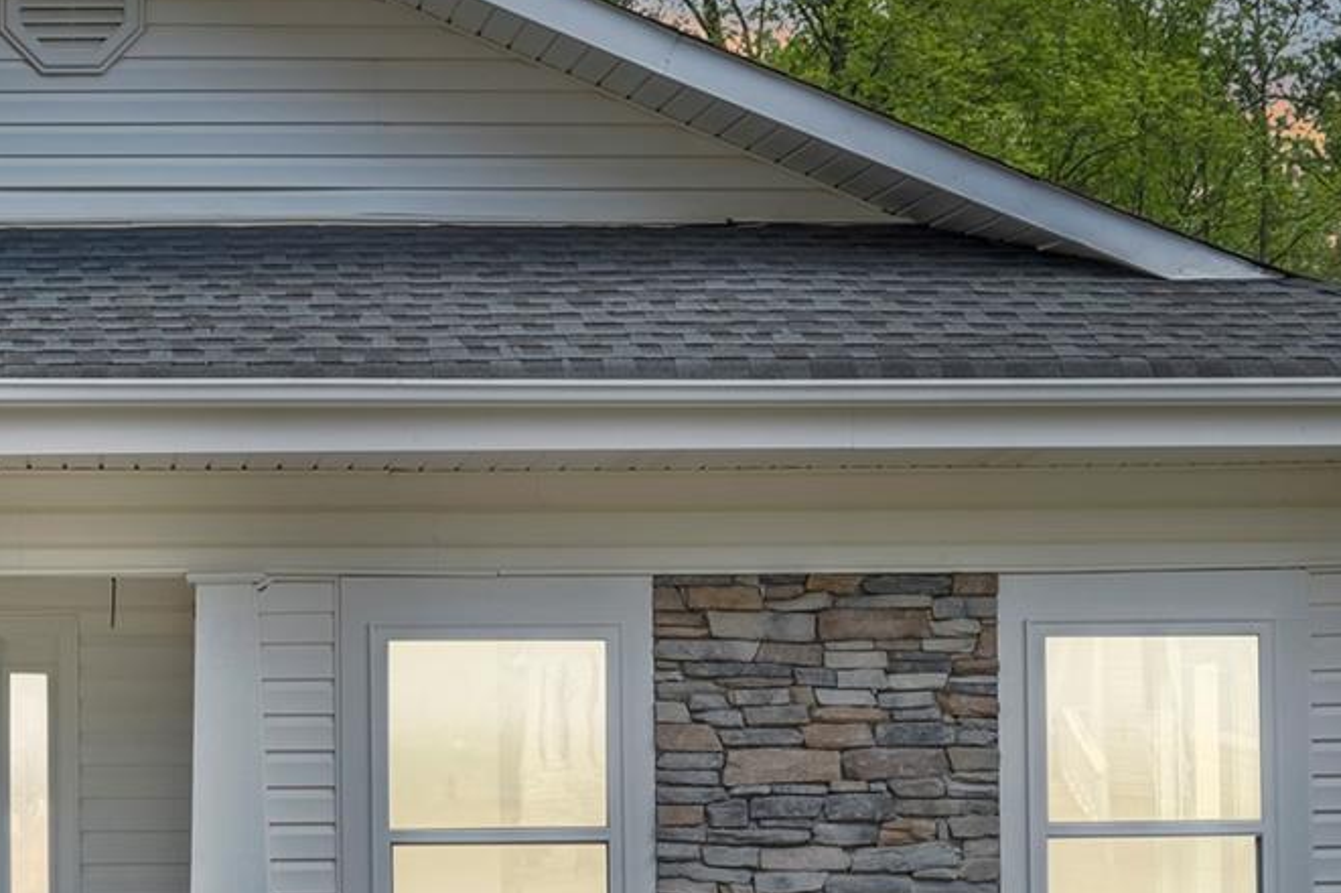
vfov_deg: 14.6
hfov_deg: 21.5
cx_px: 156
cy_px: 675
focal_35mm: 93
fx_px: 3462
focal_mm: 20
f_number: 9
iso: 160
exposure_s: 1/20
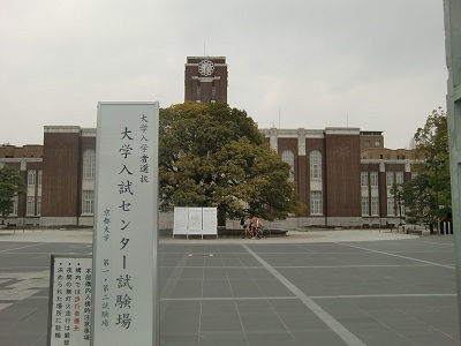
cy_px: 173
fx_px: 453
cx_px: 230
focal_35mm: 34
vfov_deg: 41.8
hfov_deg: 54.0
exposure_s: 1/400
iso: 64
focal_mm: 6.1
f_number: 3.6
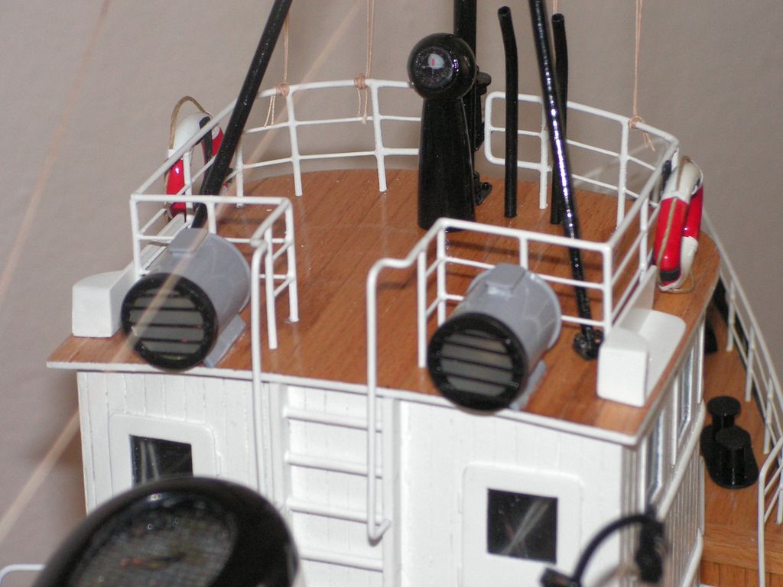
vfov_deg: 14.4
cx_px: 392
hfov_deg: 19.1
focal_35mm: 103
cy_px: 294
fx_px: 2330
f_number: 3.4
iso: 200
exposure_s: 1/100
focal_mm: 17.3
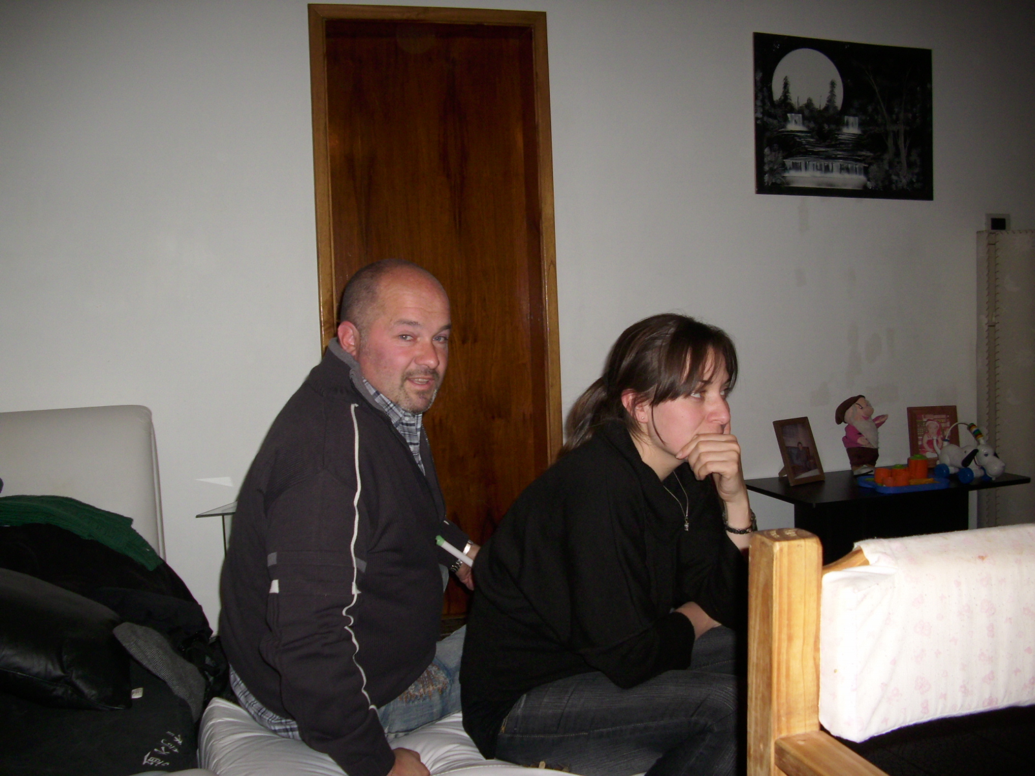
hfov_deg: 58.4
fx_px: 927
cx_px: 518
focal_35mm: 31
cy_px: 388
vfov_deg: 45.4
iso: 100
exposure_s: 1/60
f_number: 2.8
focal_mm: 6.2
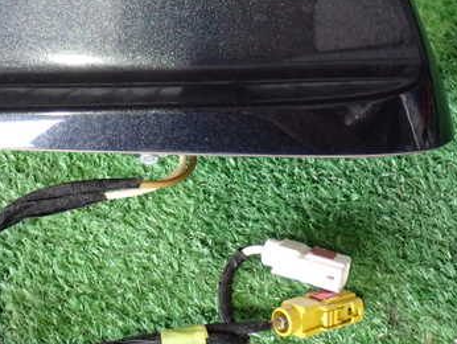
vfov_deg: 20.7
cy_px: 114
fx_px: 938
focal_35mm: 71
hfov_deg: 27.2
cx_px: 160
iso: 640
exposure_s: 1/40
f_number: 2.8
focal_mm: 7.31
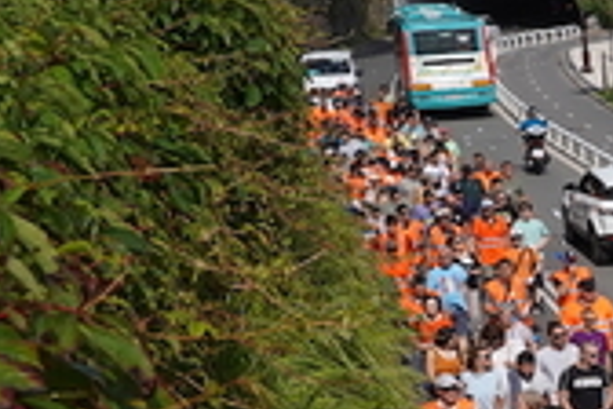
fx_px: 1771
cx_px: 1244
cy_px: 398
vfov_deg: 13.0
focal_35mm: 104
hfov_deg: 15.5
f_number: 8
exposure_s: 1/800
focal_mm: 24
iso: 250
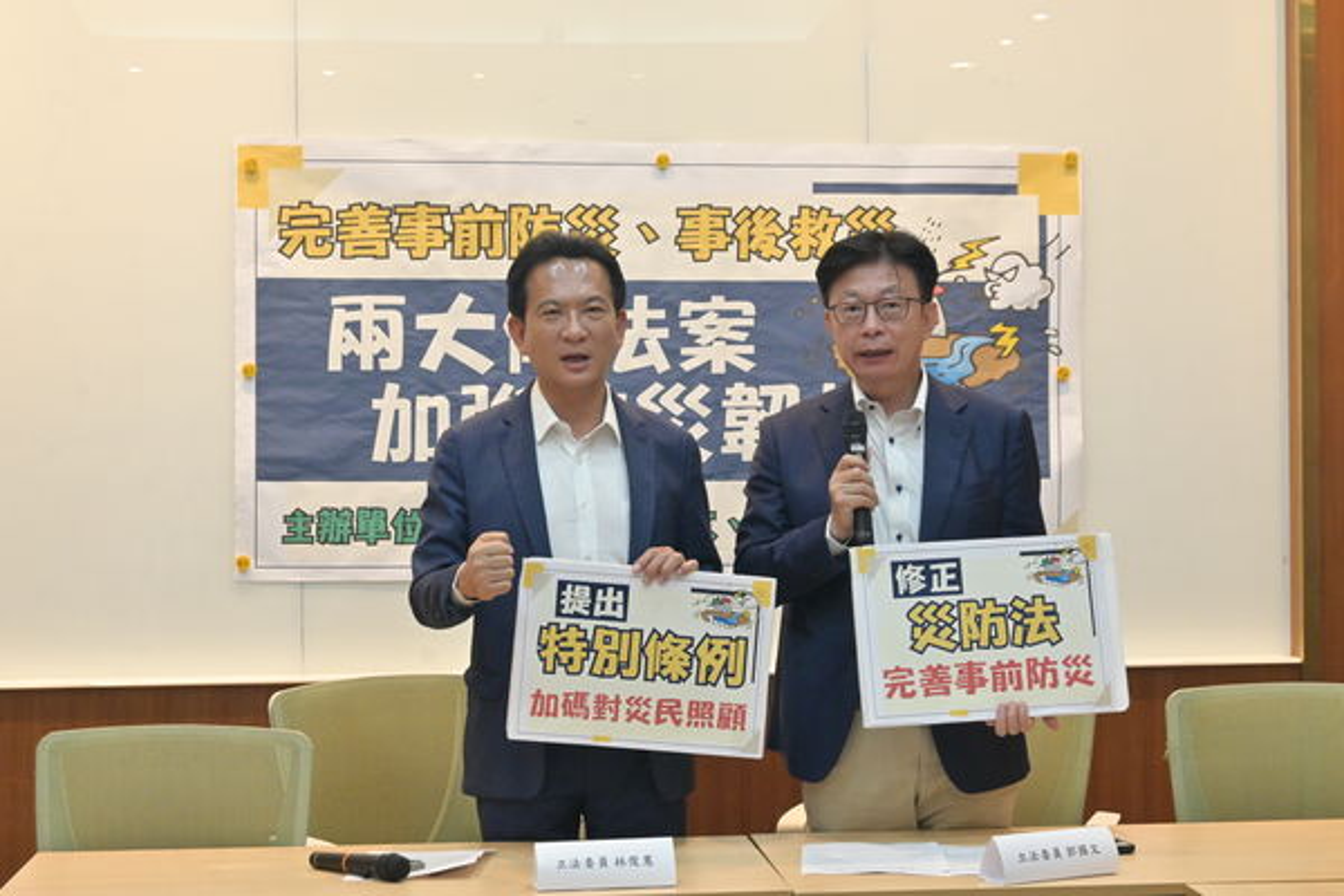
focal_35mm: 70
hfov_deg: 28.6
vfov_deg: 19.3
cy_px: 448
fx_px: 2632
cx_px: 672
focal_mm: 47
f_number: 9
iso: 3200
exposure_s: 1/100
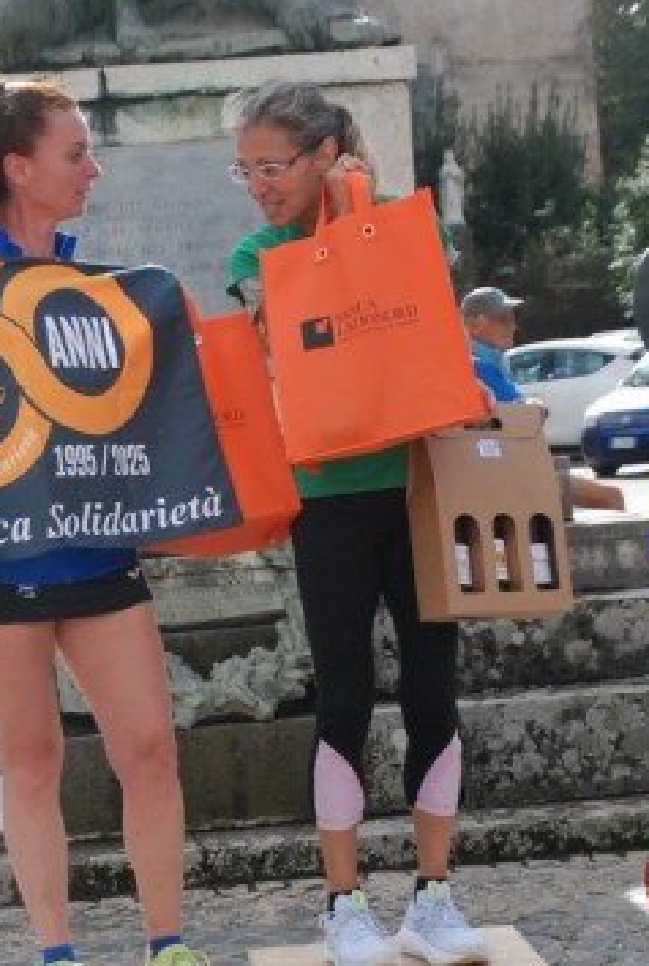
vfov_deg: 16.7
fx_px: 3280
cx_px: 184
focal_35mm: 122
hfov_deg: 11.3
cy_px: 606
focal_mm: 48
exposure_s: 1/1600
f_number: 6.3
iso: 1000
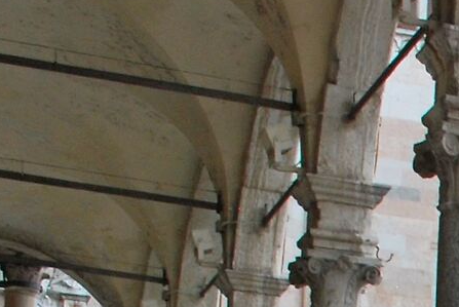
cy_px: 747
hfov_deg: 12.2
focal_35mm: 145
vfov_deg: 8.6
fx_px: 1851
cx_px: 980
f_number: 5
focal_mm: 18
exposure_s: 1/40
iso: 400
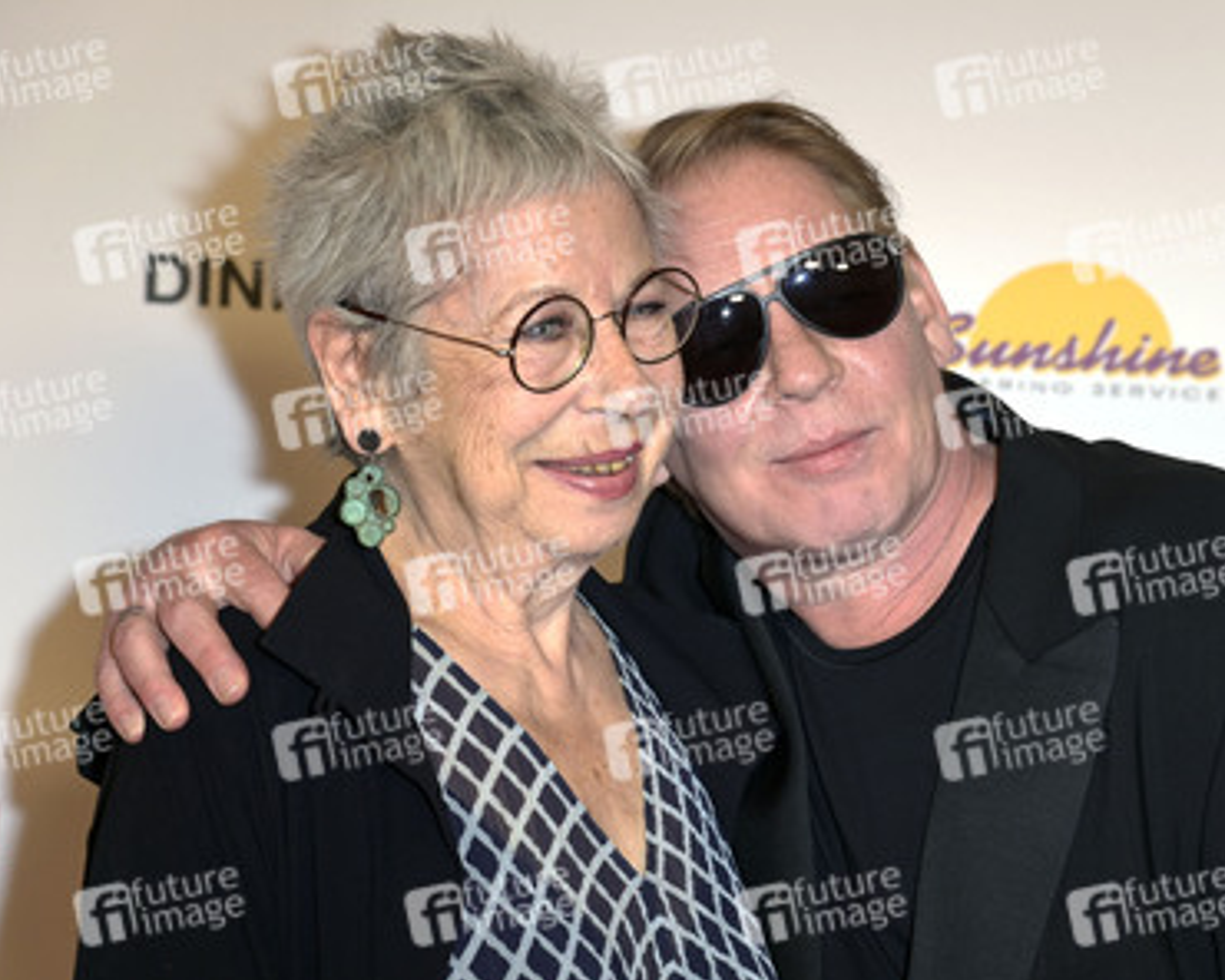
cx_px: 733
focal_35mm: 137
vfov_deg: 11.3
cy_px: 493
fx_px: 4967
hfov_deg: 14.1
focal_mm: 120
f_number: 5.6
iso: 500
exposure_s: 1/200
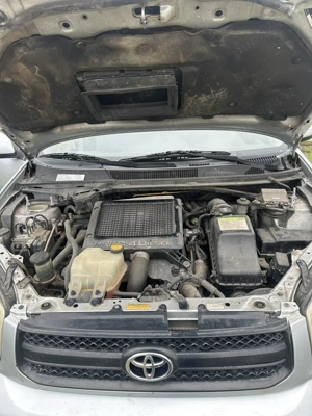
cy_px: 208
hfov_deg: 56.8
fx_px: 288
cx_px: 156
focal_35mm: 24
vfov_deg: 71.6
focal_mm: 6.86
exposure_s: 1/134
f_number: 1.78
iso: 64
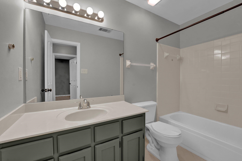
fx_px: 101
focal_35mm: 15
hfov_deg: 100.4
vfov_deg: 77.3
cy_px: 80
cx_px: 121
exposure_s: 1/50
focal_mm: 15
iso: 1000
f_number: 8
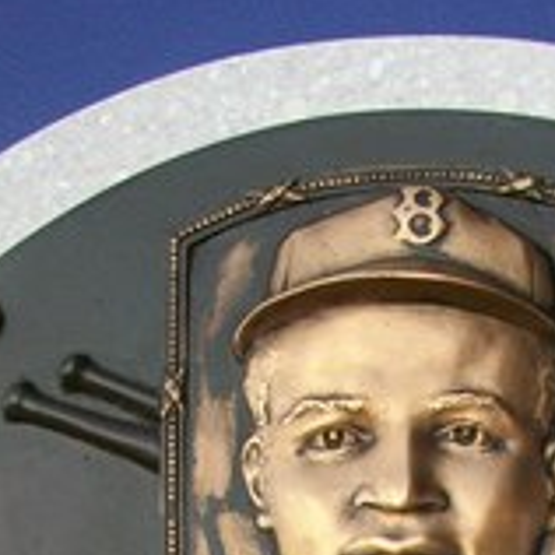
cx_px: 432
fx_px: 1560
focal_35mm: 86
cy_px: 804
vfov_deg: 18.2
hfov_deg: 20.0
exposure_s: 1/125
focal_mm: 5.7
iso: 64
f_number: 2.8
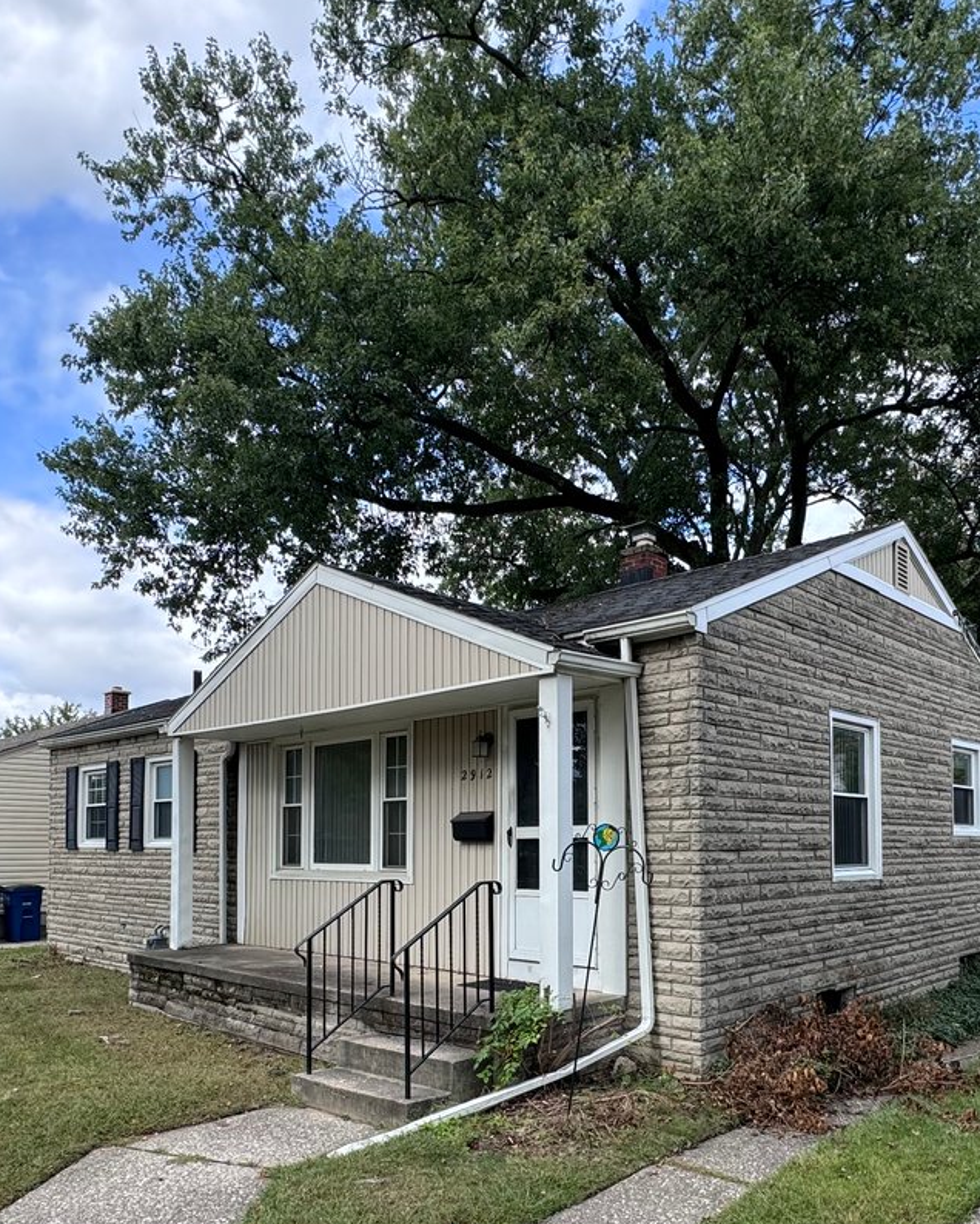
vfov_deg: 64.3
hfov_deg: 54.8
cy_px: 815
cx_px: 545
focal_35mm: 26
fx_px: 943
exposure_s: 1/548
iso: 40
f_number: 2.2
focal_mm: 2.22
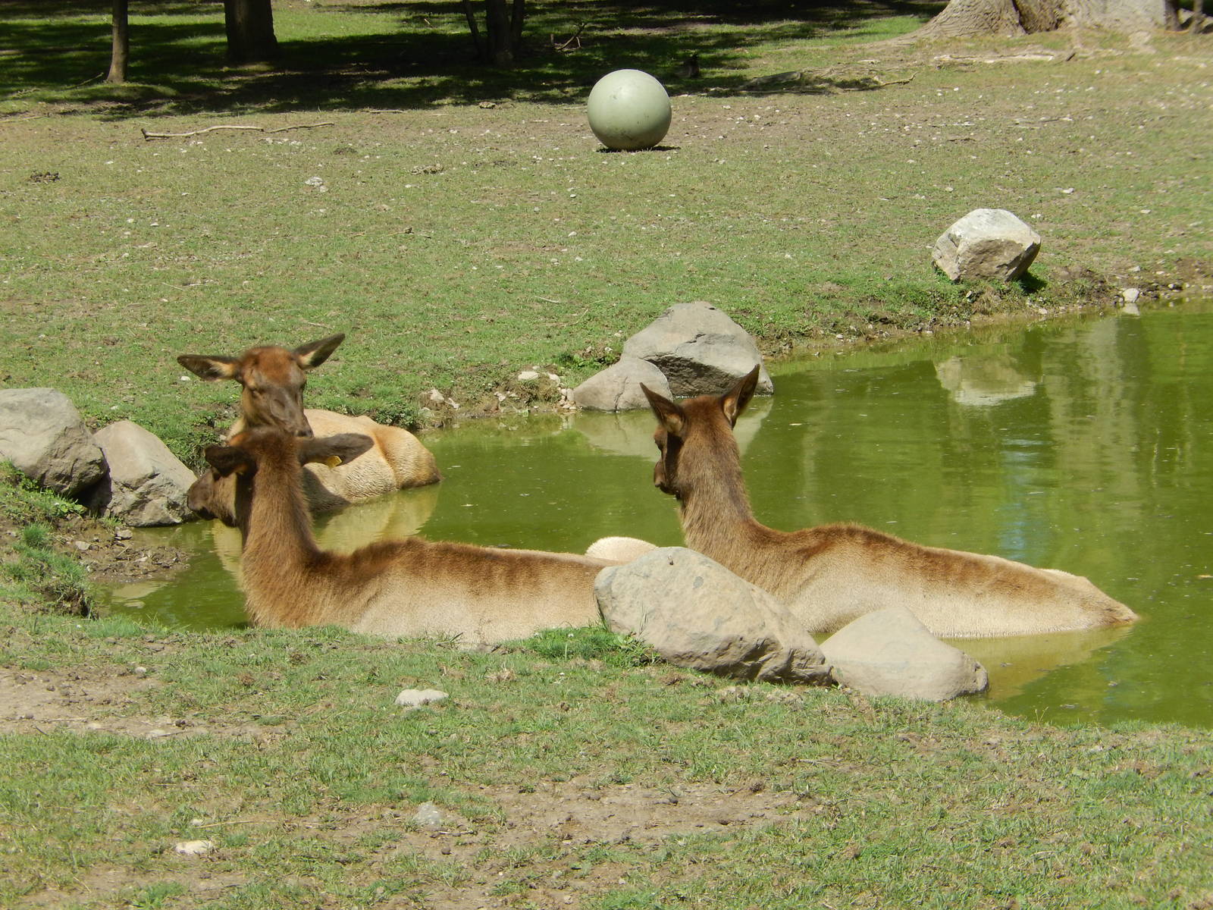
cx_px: 606
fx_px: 5151
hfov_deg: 13.4
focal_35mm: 147
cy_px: 455
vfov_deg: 10.1
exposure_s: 1/400
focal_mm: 26.4
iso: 125
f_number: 5.6
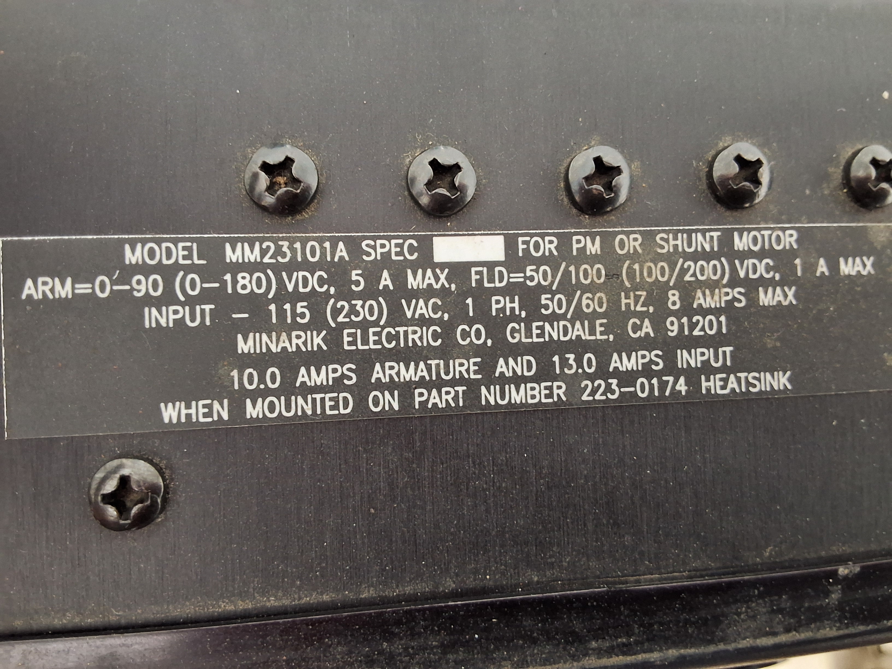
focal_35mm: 28
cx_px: 446
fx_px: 722
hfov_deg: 63.4
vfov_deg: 49.7
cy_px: 334
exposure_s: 1/24
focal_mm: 2.91
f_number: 1.9
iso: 320
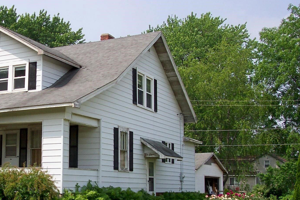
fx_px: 500
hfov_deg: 32.6
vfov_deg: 22.6
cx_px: 67
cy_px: 120
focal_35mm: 60
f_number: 4.8
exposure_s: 1/700
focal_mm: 8
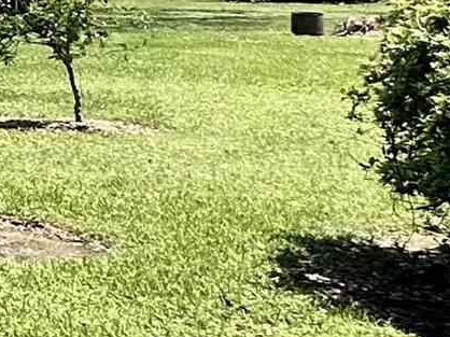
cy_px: -130
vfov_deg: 13.7
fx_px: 1338
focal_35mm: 103
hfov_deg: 12.6
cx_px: -754
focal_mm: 2.22
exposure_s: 1/2257
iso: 50
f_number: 2.2
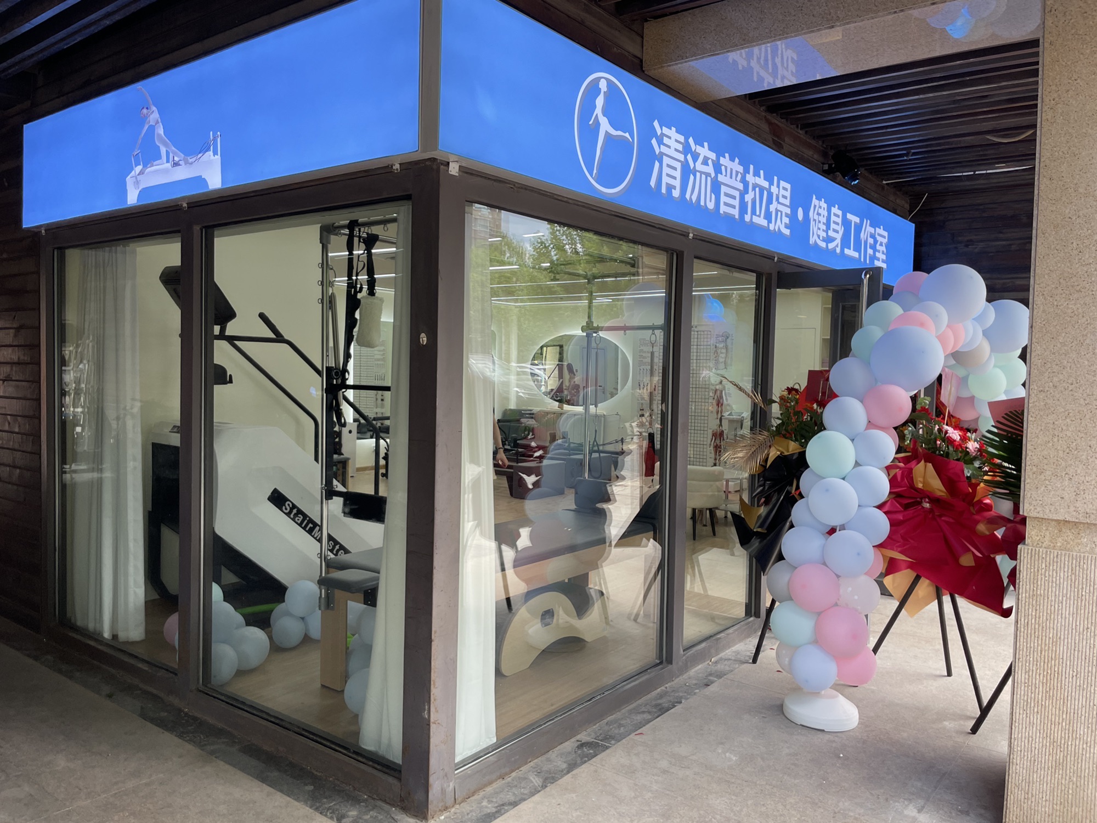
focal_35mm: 26
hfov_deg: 67.3
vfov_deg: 53.1
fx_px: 824
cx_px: 548
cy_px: 412
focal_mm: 4.2
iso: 32
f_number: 1.6
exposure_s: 1/121
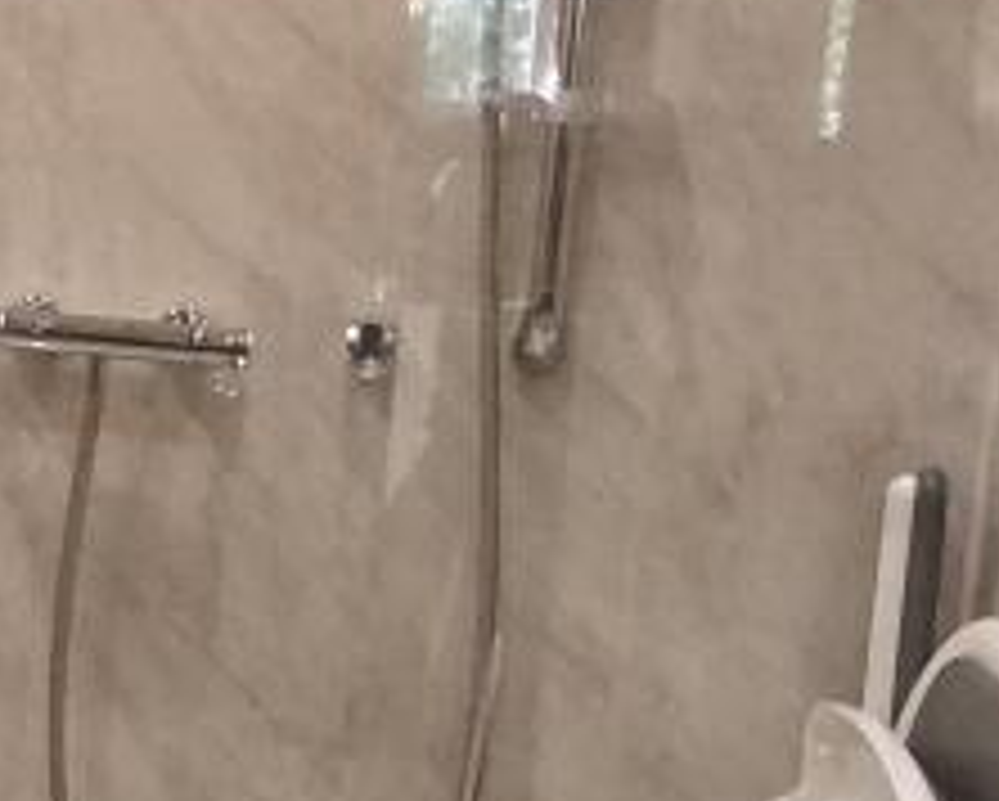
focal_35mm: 72
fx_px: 2131
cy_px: 292
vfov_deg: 21.2
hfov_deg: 21.3
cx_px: -585
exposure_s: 1/50
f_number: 2.2
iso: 250
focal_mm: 1.64
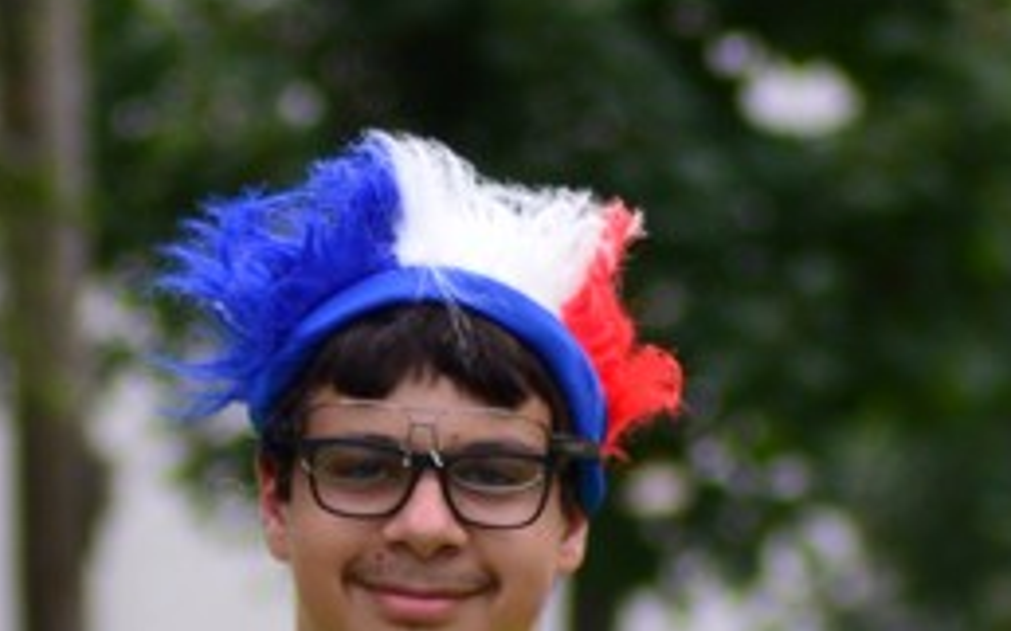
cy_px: 872
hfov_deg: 2.9
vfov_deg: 1.8
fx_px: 20050
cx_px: 490
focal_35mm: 728
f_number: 4.2
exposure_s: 1/1000
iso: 400
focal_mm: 120
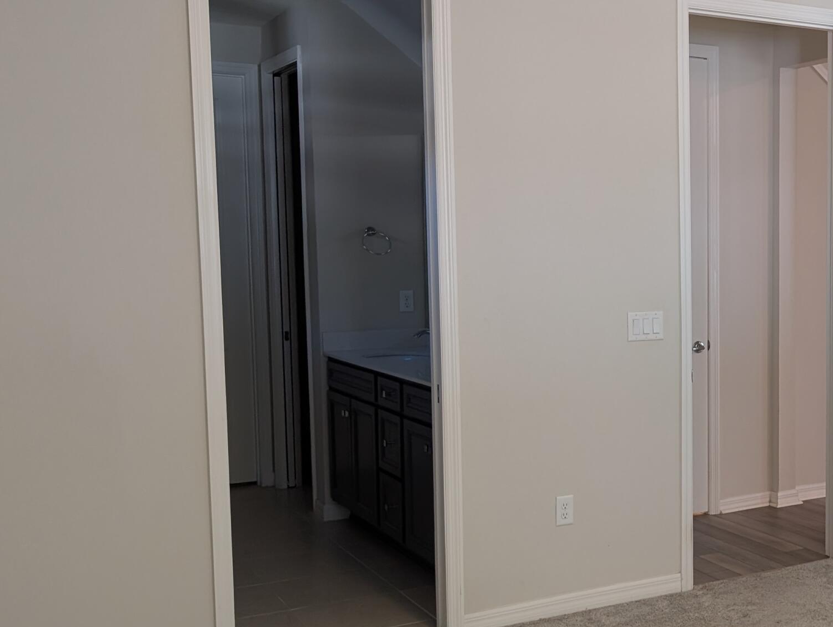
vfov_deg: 30.3
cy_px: 351
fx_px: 1157
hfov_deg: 37.0
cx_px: 752
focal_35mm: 48
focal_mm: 6.9
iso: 323
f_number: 1.68
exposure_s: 1/120
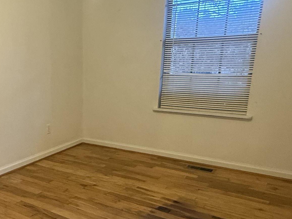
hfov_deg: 46.6
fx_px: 312
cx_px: 45
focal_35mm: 37
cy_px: 143
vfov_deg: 38.3
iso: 500
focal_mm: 2.22
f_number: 2.2
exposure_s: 1/60
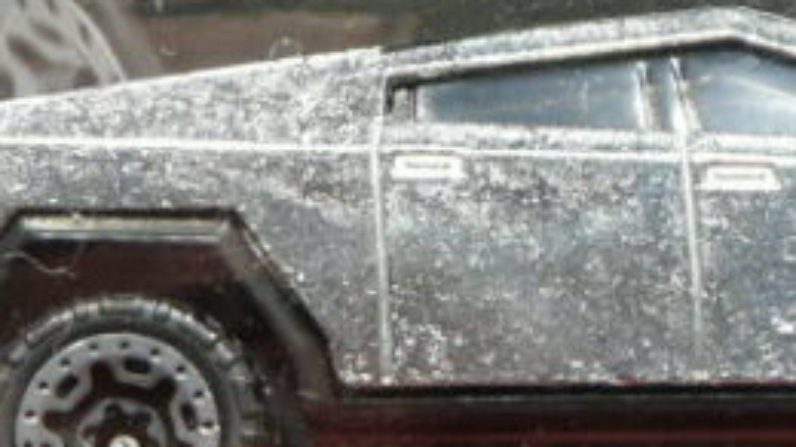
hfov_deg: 6.0
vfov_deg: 3.4
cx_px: 625
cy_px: 104
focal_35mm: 357
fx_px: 7532
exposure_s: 1/30
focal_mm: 14.7
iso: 200
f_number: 3.6
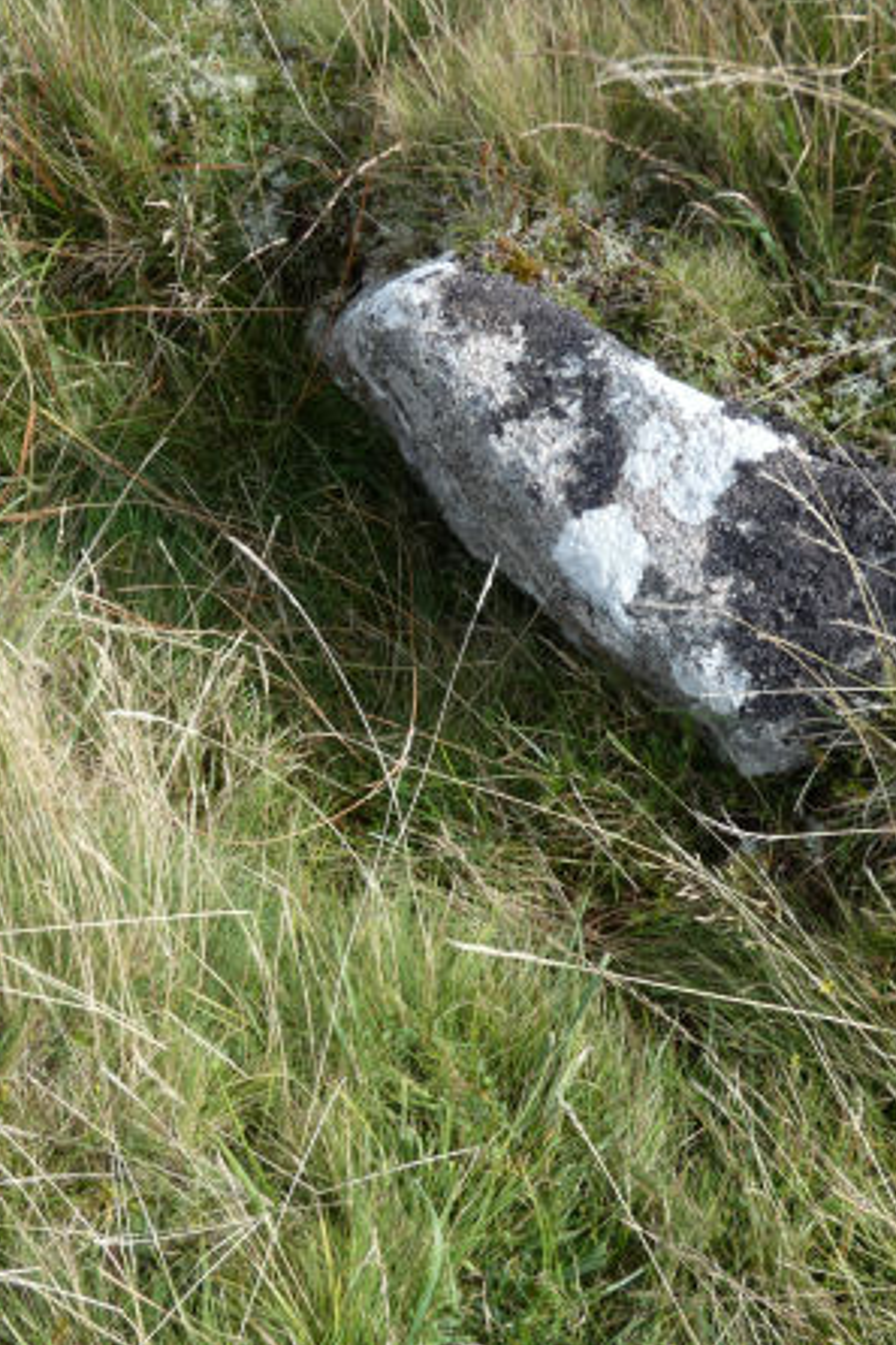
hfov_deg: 27.4
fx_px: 1831
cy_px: 669
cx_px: 305
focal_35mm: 49
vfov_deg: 40.4
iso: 80
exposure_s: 1/400
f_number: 3.4
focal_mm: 6.2
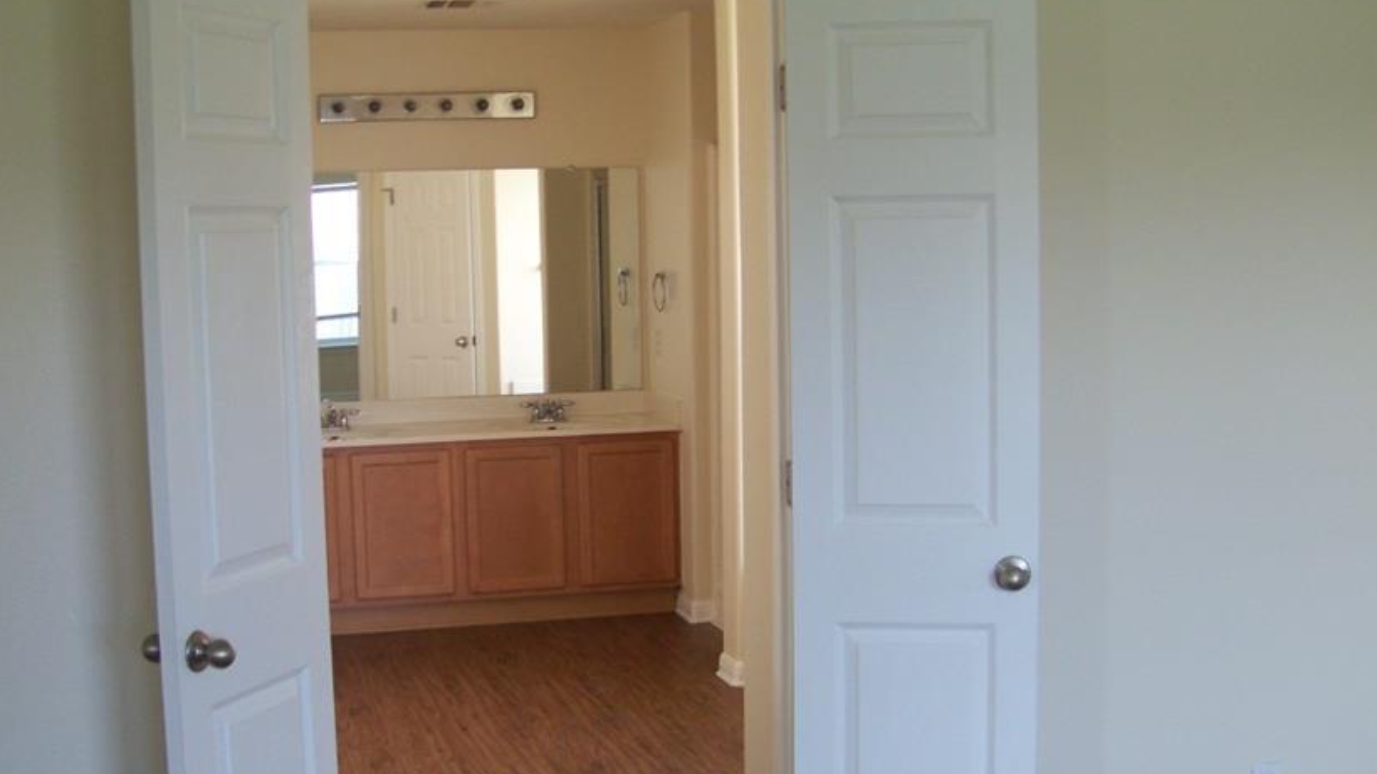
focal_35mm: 49
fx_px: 1789
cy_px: 435
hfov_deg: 42.0
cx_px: 603
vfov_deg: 24.4
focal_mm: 5.85
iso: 102
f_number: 2.8
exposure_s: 1/30
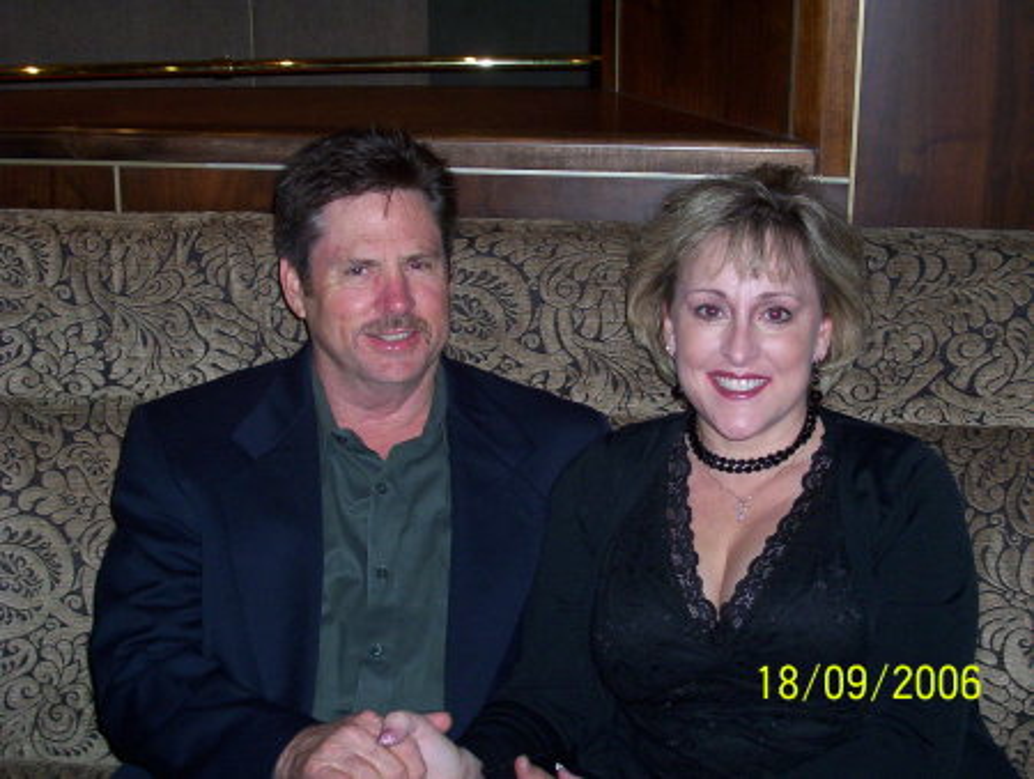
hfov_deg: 29.3
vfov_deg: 22.3
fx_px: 1975
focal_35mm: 66
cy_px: 390
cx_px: 517
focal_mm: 8.74
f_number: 3.26
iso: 140
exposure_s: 1/80.5
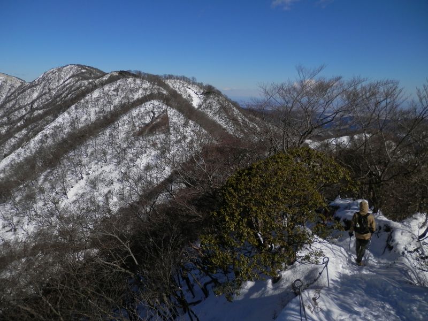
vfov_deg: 54.9
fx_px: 309
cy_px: 160
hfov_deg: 69.4
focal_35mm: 25
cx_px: 214
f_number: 8.7
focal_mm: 4.5
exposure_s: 1/400
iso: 80
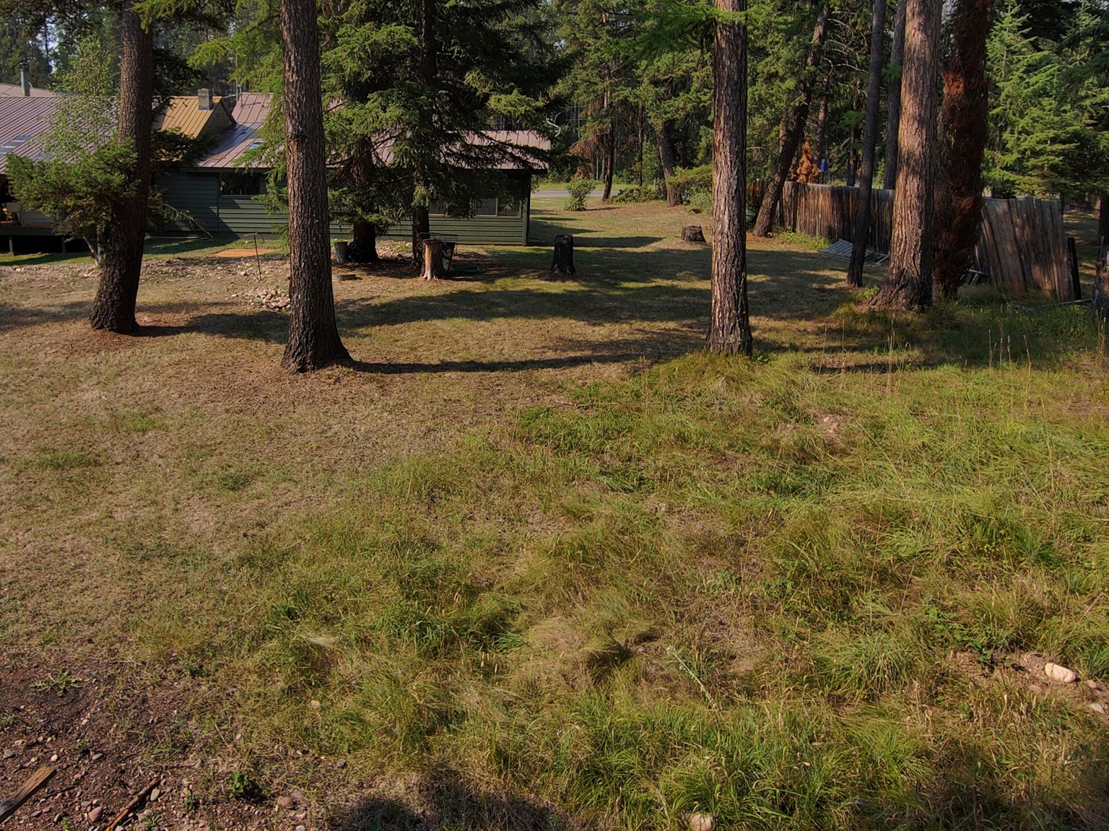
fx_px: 897
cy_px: 284
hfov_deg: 62.1
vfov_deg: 49.0
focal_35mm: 28
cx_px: 382
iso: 100
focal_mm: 3.7
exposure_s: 1/976
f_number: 2.8
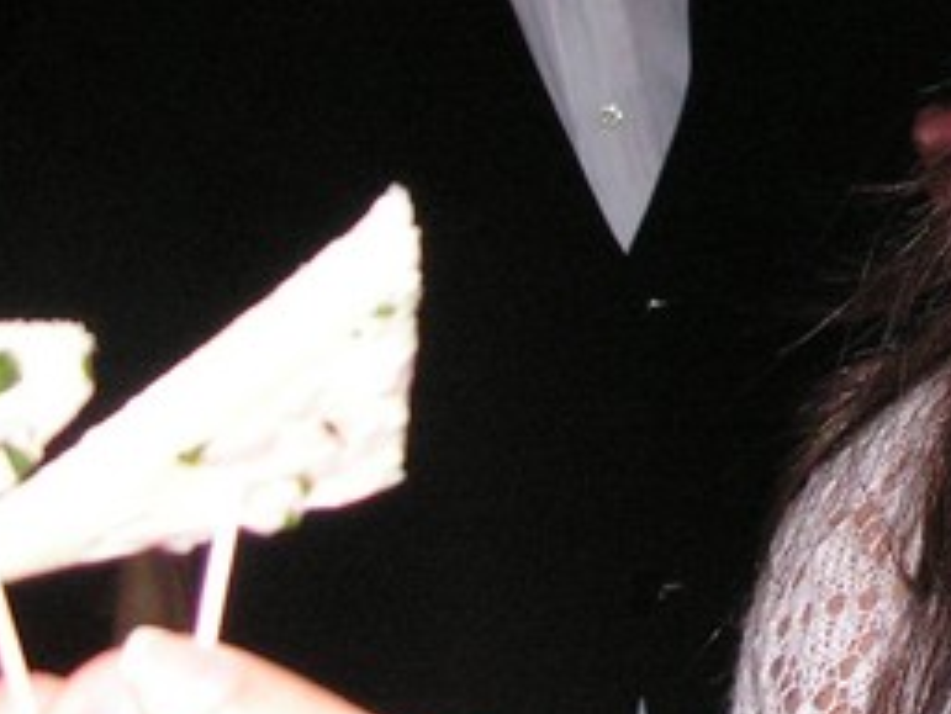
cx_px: 1206
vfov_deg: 8.5
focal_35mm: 171
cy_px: -259
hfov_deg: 11.3
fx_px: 4700
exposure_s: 1/60
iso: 200
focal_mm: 9.2
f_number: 3.2
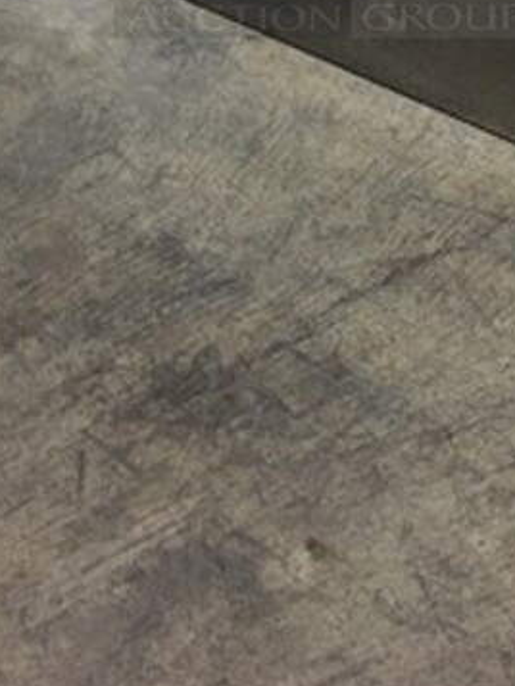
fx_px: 1308
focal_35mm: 66
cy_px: -62
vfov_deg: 27.0
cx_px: 329
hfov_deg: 22.2
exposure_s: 1/15
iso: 200
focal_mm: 4.15
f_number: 2.2
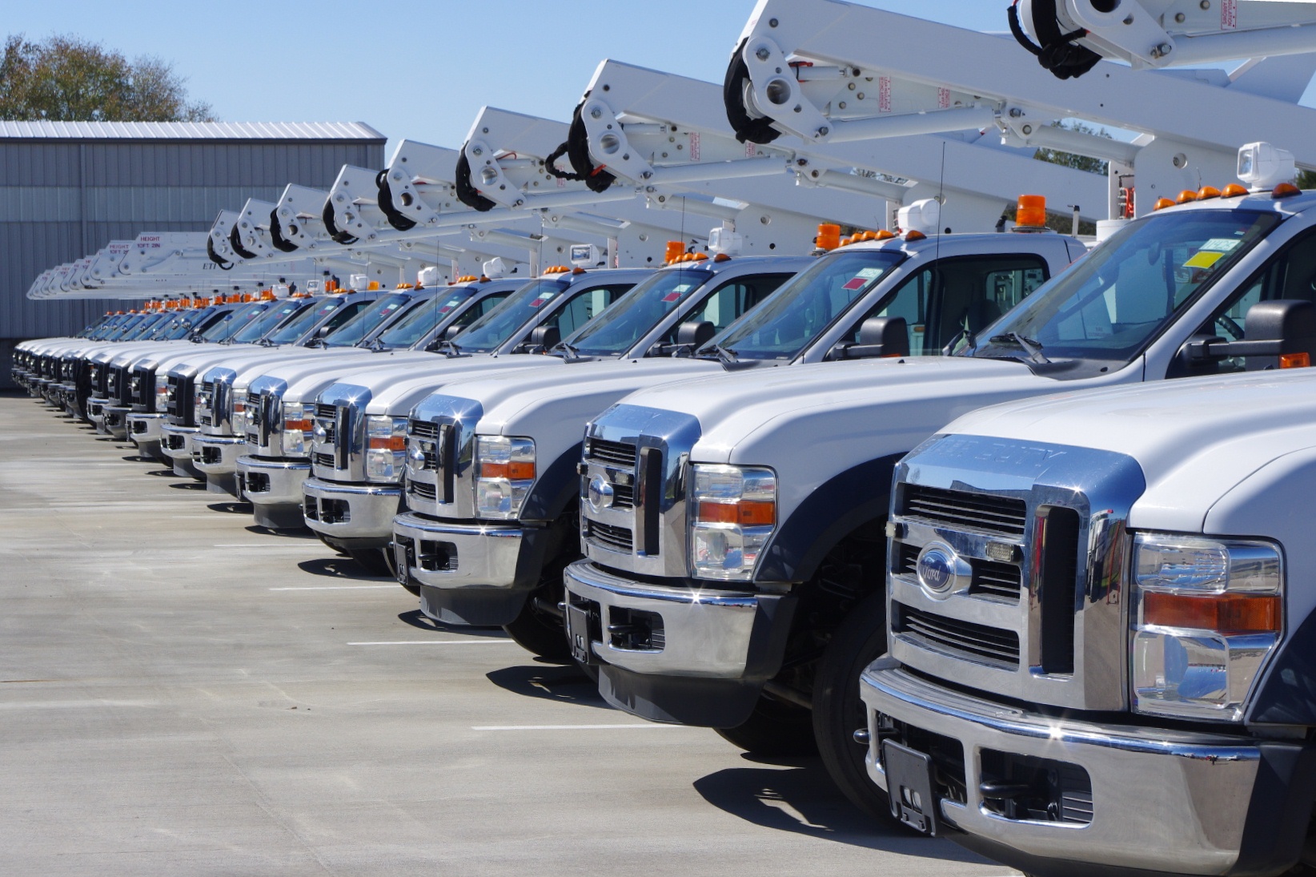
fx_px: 2996
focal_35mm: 82
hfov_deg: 24.8
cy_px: 438
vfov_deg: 16.6
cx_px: 658
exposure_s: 1/200
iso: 200
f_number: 14
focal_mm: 55
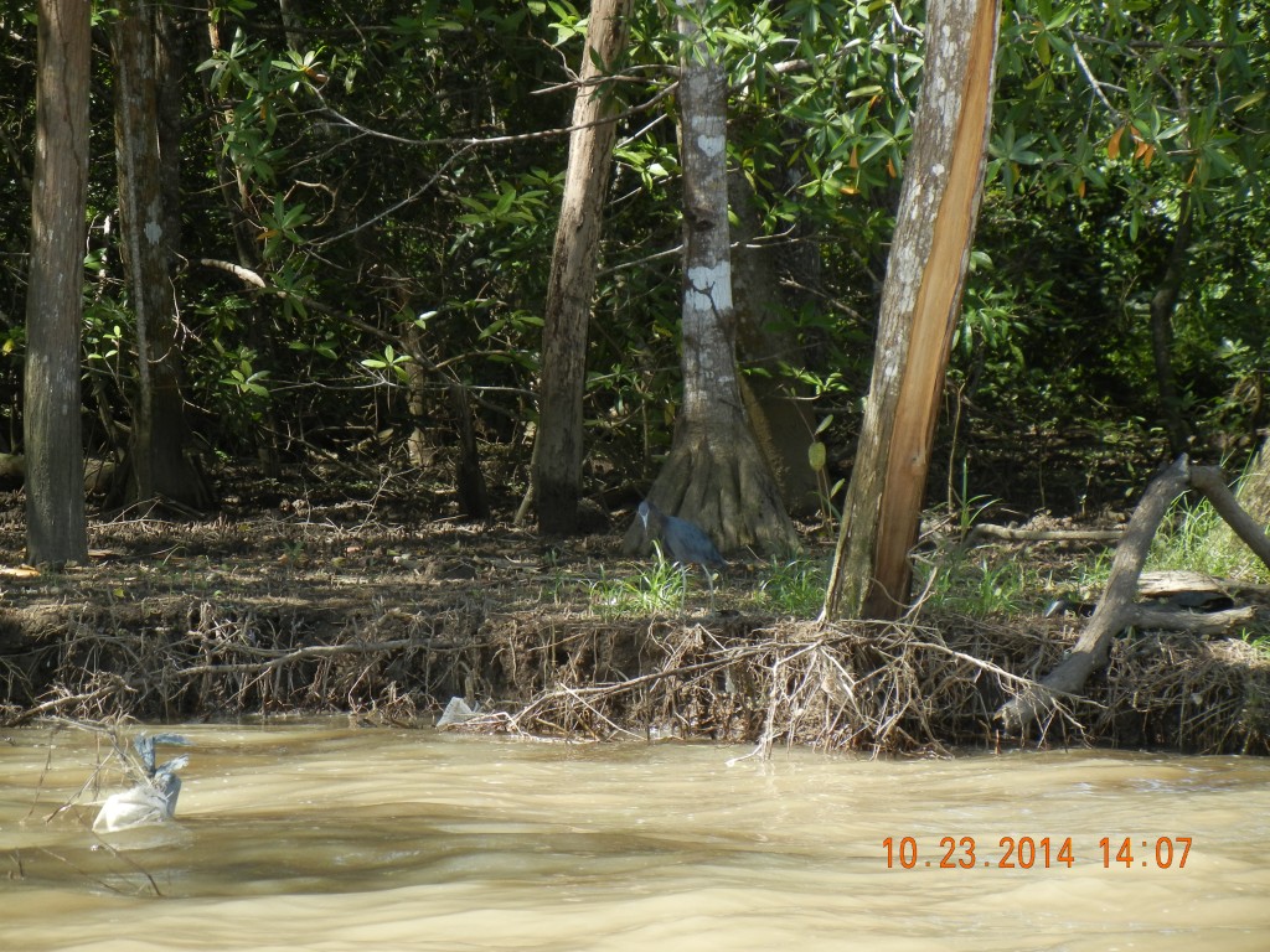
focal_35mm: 174
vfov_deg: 8.5
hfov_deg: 11.4
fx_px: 6384
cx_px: 635
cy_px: 476
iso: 160
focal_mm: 31.4
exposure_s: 1/207
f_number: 4.6
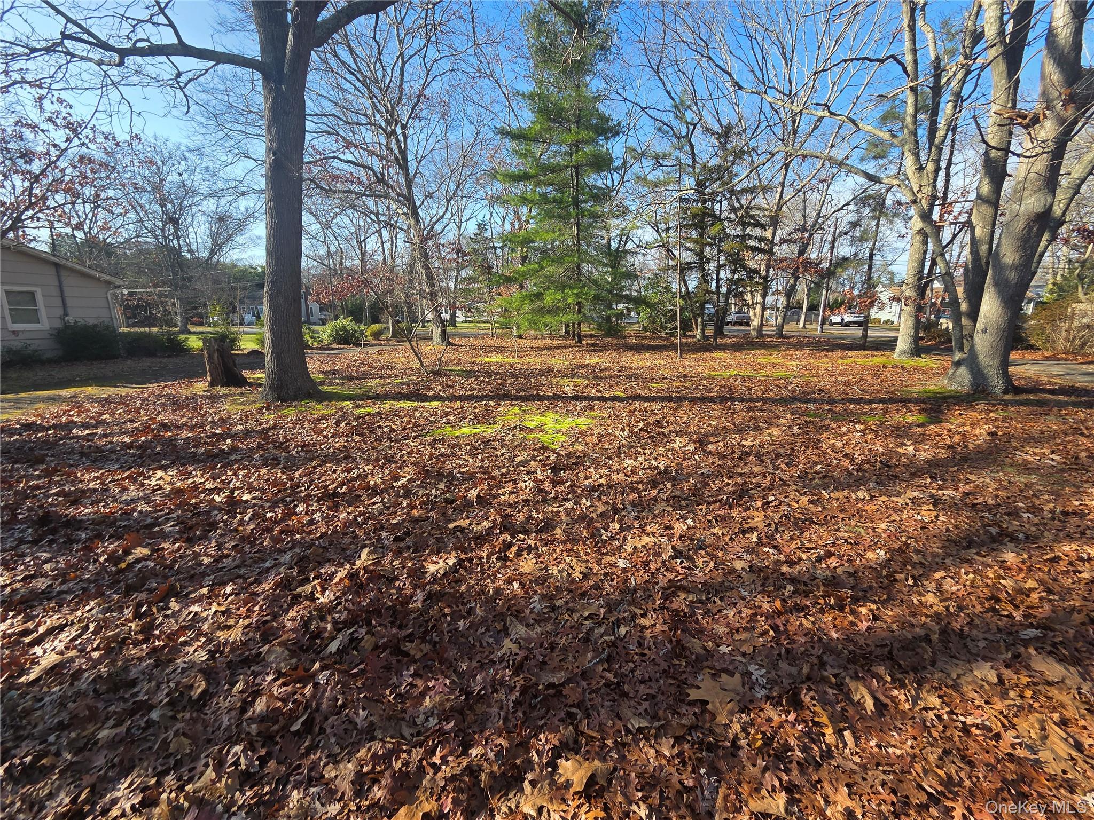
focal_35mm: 13
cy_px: 410
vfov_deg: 89.9
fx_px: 411
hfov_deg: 106.2
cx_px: 547
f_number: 2.2
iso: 50
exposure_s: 1/662
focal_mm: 2.2
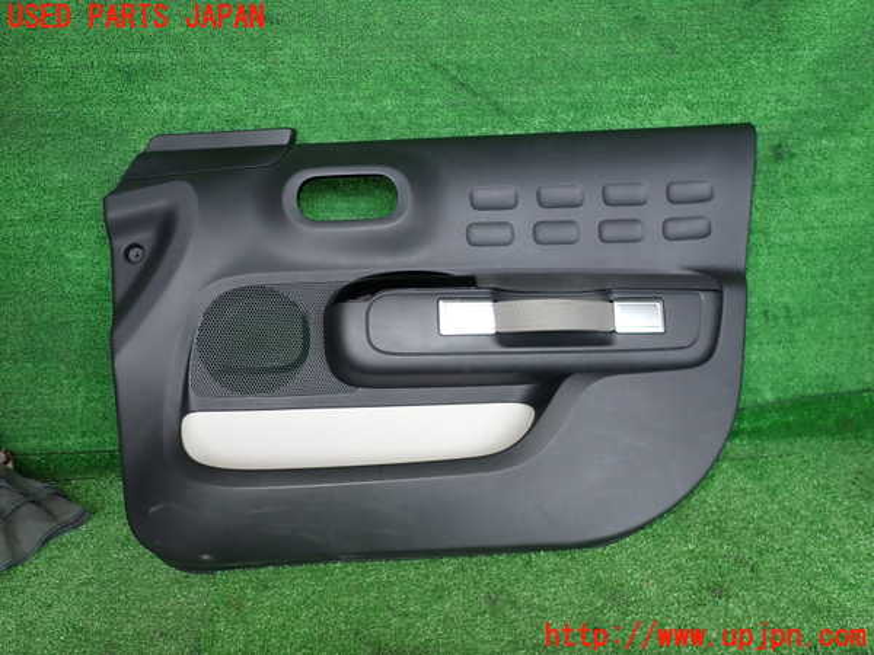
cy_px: 328
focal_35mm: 25
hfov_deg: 69.4
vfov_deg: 54.9
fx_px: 631
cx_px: 437
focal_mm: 4.5
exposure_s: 1/80
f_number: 2.8
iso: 100
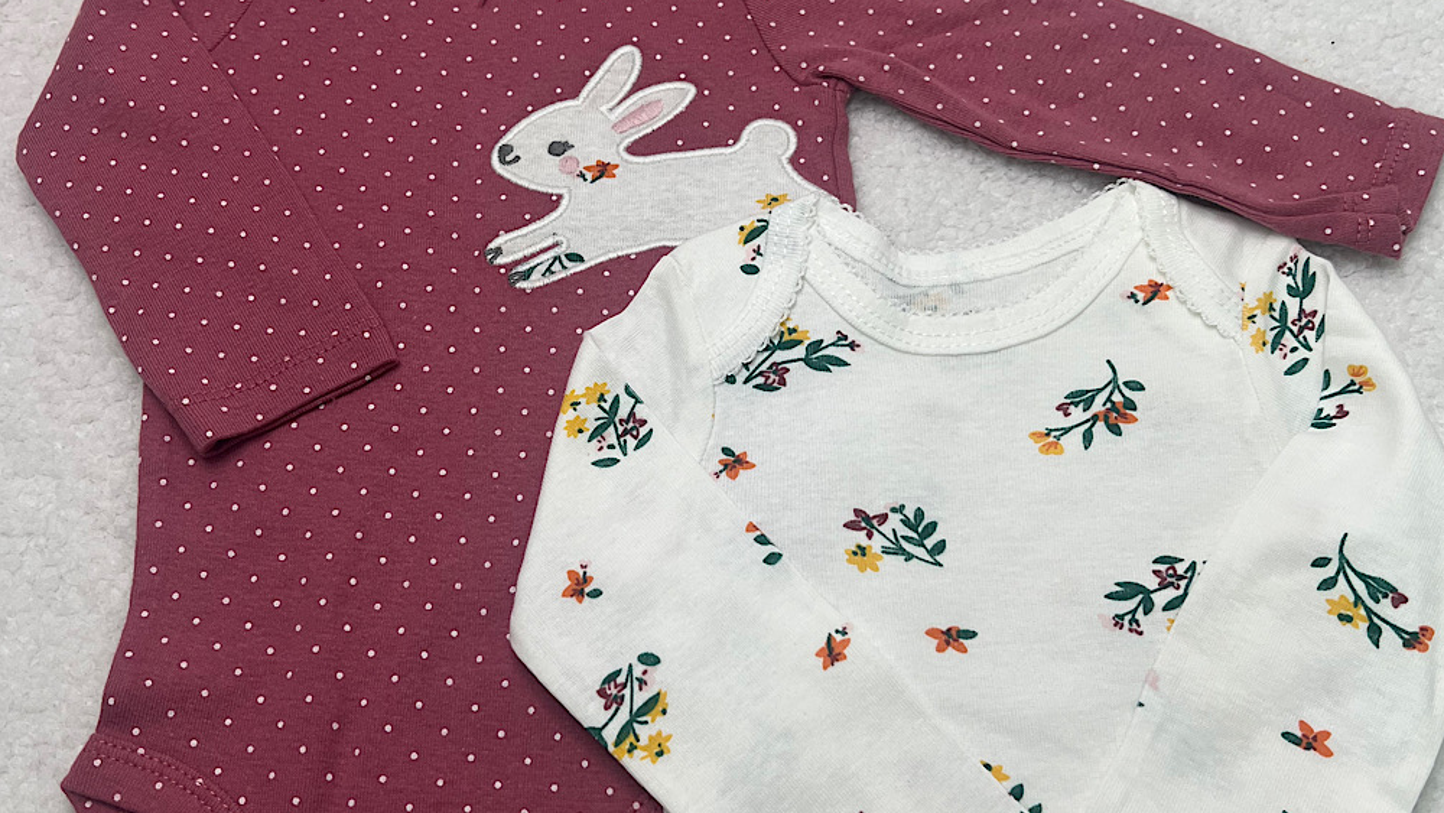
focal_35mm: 29
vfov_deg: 40.0
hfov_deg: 66.1
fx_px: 1111
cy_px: 316
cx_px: 726
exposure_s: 1/100
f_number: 1.5
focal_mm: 5.7
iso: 32
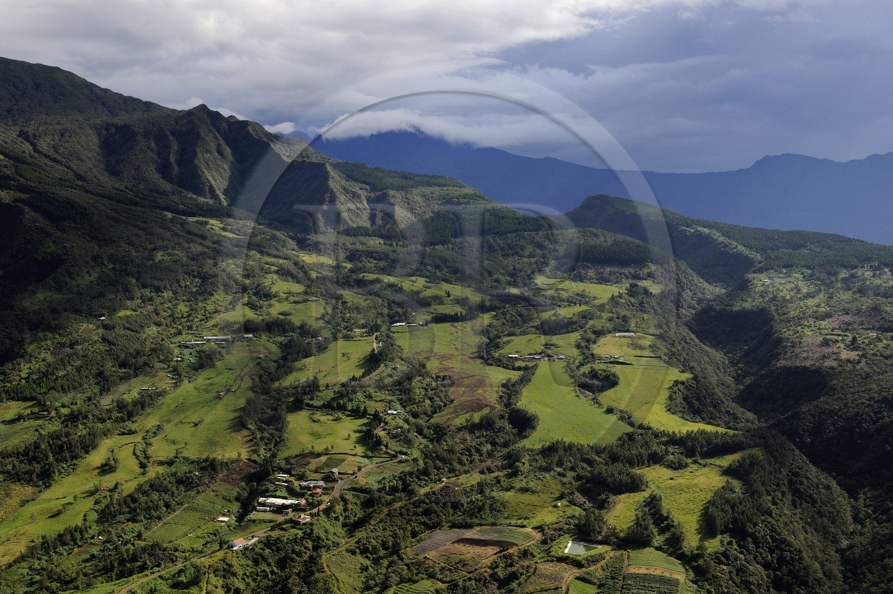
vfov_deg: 35.0
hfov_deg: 50.7
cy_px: 297
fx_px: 942
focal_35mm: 38
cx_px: 446
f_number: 9
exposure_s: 1/1000
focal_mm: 38
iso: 800
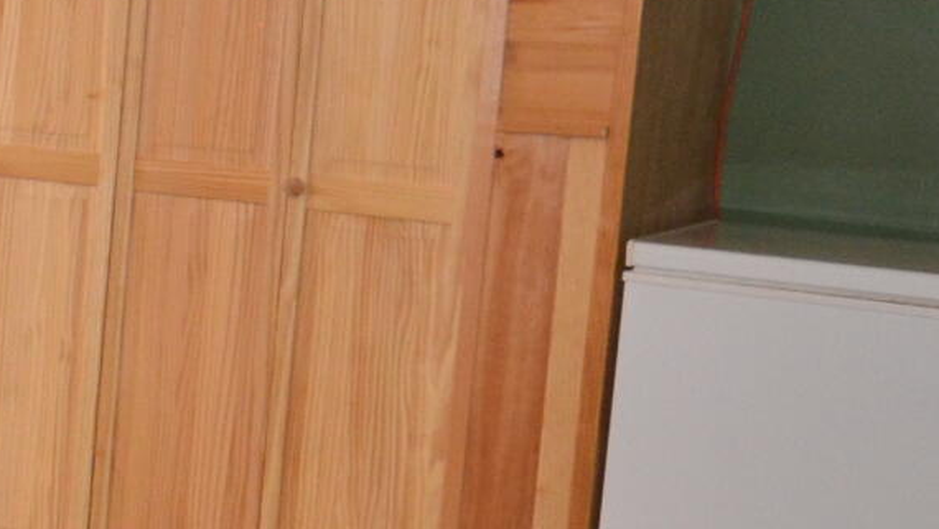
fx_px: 2260
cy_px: 162
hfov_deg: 17.4
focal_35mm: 91
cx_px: -899
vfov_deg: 13.3
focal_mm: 11
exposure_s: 1/60
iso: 800
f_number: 2.8
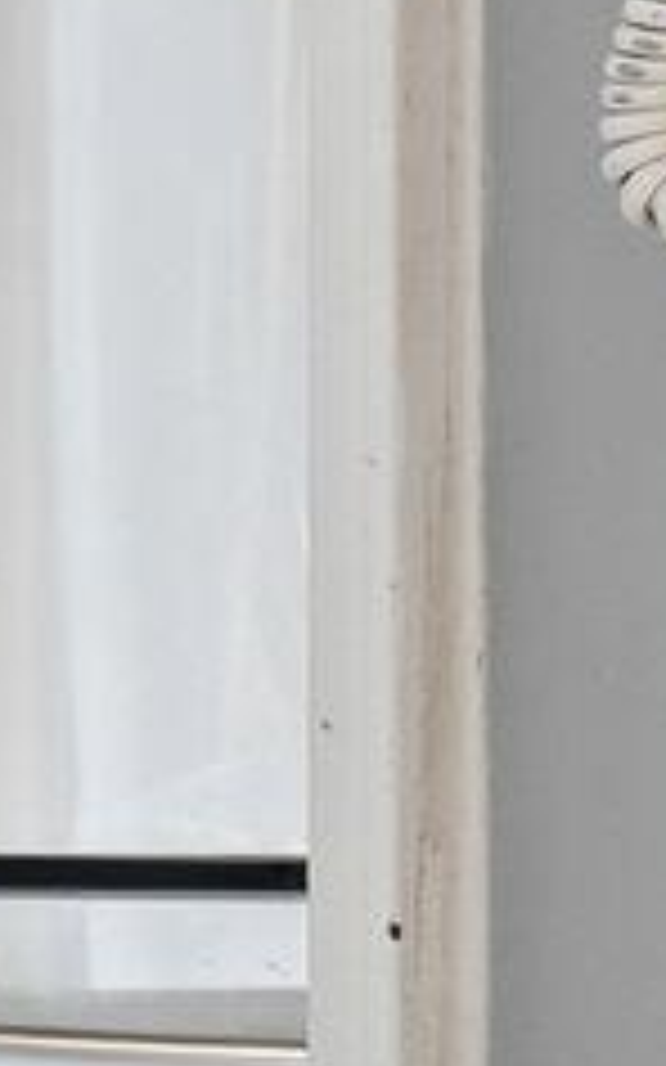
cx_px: -2223
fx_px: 3574
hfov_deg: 7.1
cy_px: 52
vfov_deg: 16.7
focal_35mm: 123
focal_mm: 14
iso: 400
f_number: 8
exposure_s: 1/160
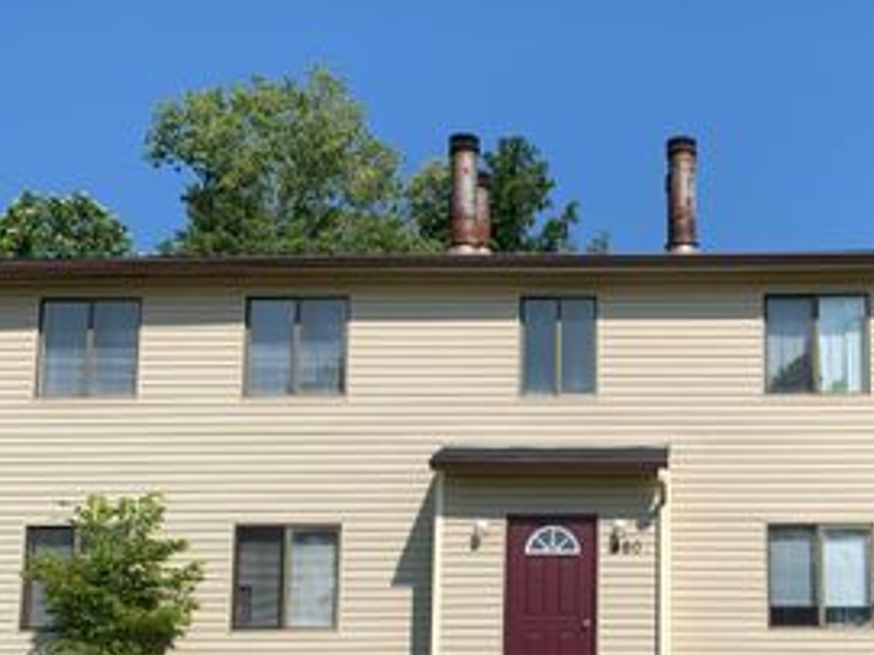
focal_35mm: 48
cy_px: 521
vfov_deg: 29.6
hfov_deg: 39.0
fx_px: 1211
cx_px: 619
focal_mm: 4.25
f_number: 1.8
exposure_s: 1/2994
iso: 25
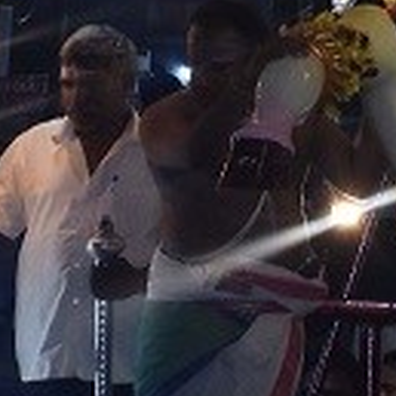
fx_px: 5734
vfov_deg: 3.9
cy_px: -284
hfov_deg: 3.9
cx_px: 884
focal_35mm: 443
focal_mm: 50
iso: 500
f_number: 8
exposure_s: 1/200
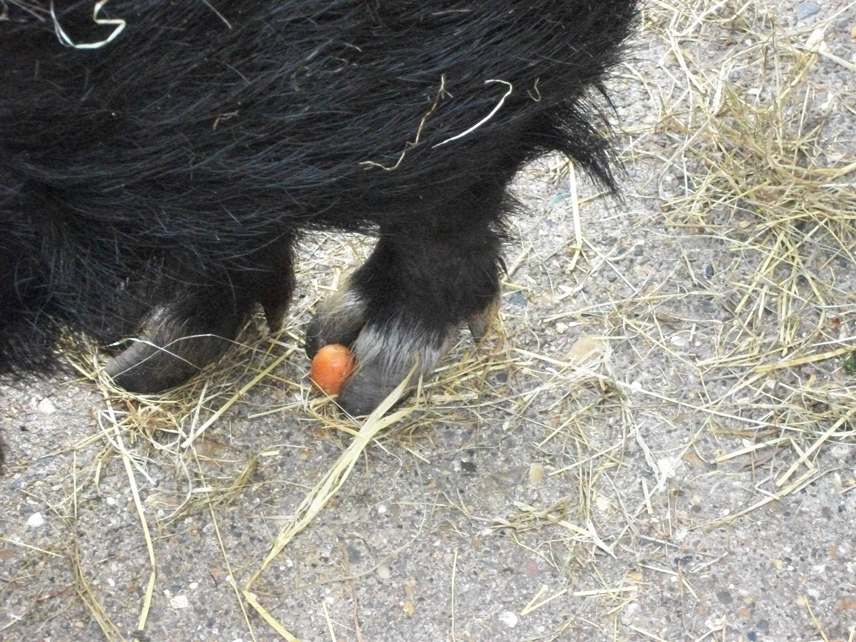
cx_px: 428
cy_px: 321
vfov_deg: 15.4
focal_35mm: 96
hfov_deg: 20.4
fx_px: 2374
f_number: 5.2
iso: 800
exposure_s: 1/160
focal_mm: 17.1
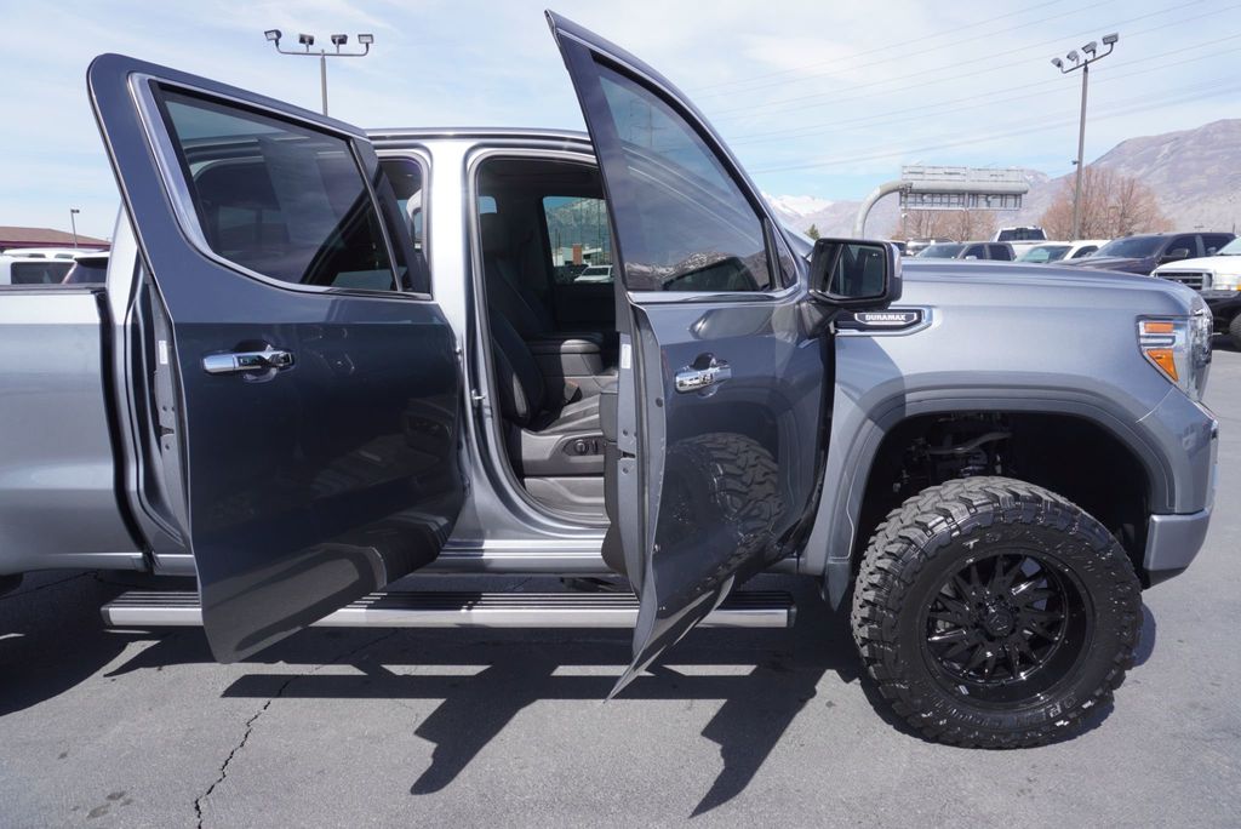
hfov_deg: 73.7
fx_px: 828
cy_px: 414
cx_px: 620
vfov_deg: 53.2
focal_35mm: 24
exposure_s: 1/200
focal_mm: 16
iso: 100
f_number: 7.1
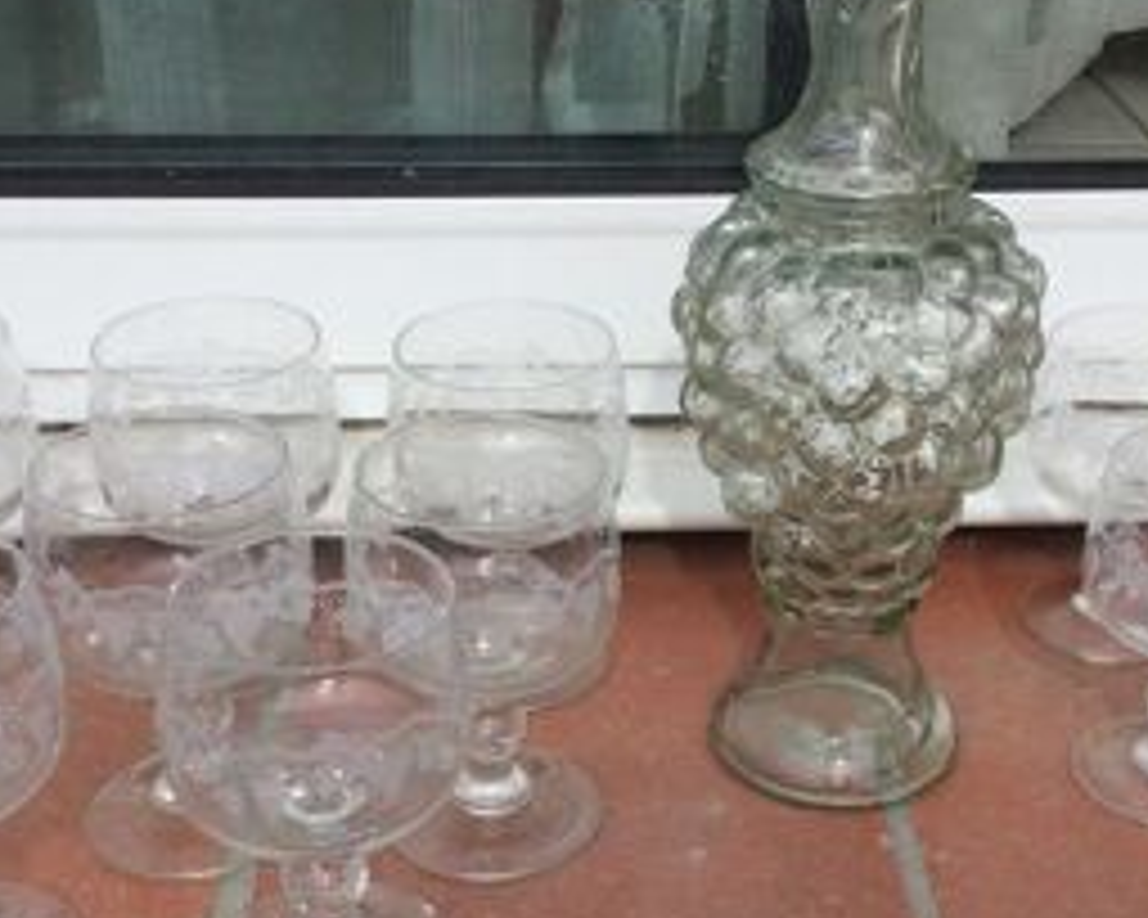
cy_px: 459
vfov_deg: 26.7
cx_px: 635
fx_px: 1937
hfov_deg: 33.0
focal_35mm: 57
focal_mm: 3.3
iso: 25
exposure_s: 1/1274
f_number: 2.4
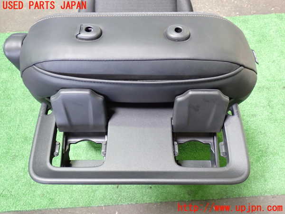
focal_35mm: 36
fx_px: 296
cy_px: 107
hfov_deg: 51.4
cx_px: 142
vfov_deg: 39.7
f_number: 2.5
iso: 640
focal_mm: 6.37
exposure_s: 1/40
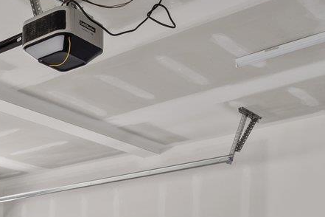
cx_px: -35
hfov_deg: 28.1
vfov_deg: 18.7
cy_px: 318
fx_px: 587
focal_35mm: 65
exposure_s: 1
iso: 100
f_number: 8
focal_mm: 14
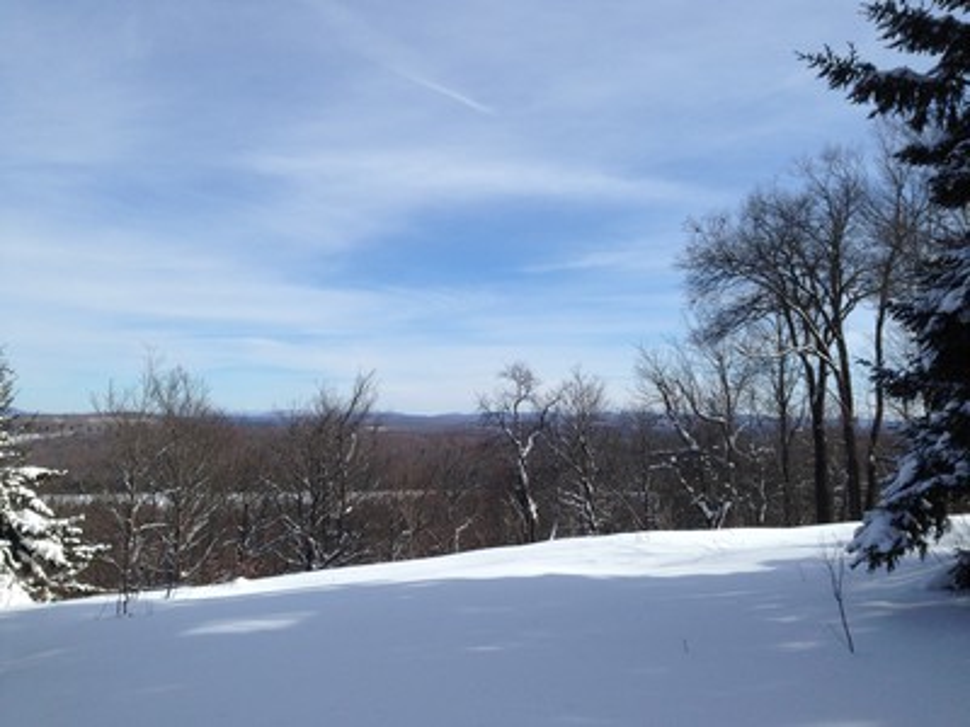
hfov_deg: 55.4
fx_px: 925
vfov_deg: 42.9
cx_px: 485
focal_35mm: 33
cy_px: 364
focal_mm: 4.12
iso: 50
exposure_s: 1/2358
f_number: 2.4
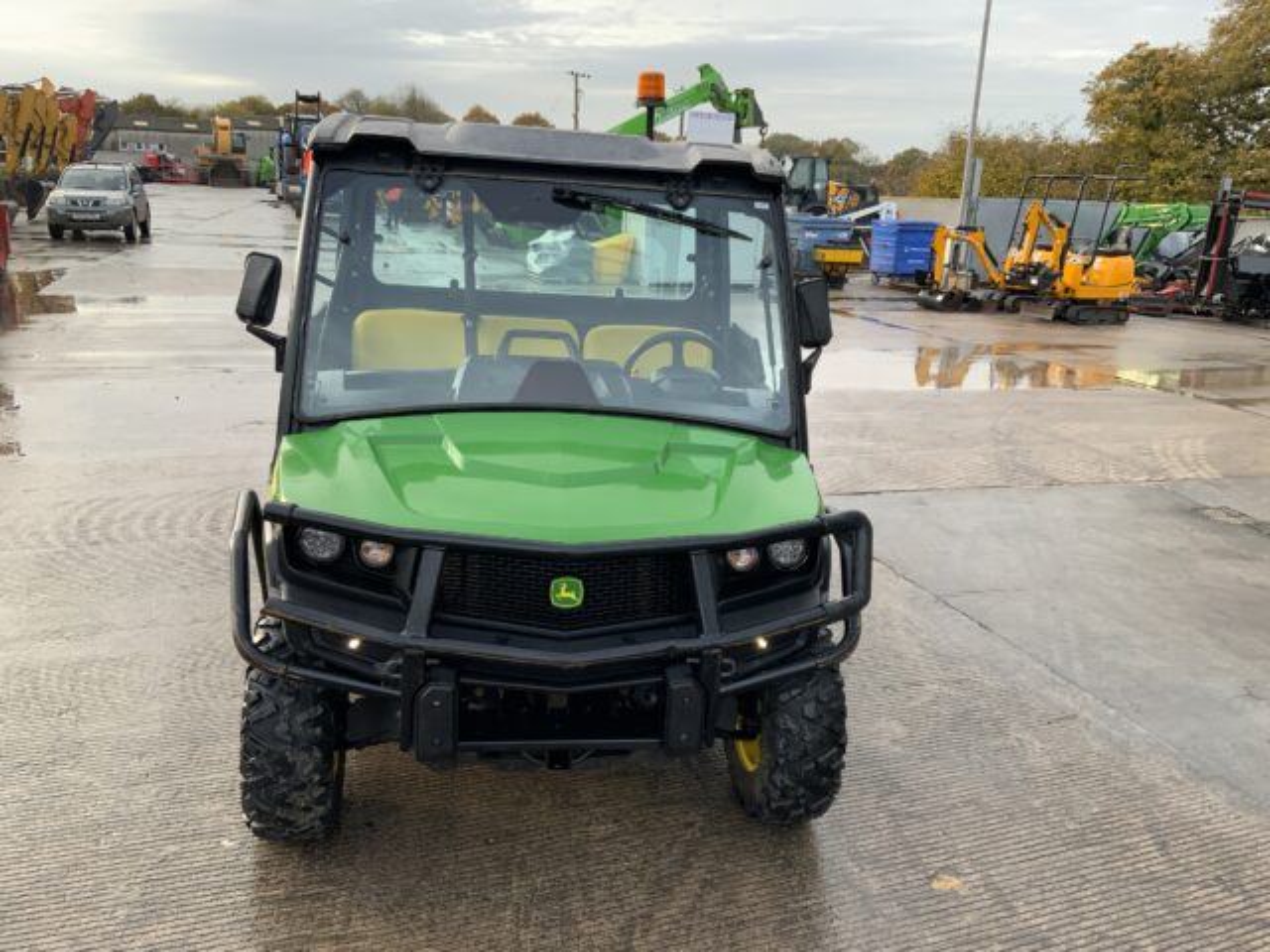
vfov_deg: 48.2
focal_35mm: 29
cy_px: 476
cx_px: 635
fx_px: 1064
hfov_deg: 61.7
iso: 16
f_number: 1.8
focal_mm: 3
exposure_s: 1/235
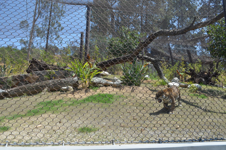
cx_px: 113
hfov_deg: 53.2
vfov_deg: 36.7
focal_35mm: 36
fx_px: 226
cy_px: 75
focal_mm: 24
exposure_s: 1/250
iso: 160
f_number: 8
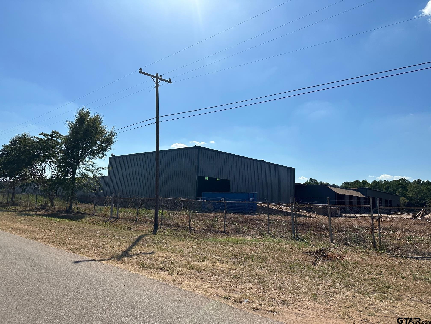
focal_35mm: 24
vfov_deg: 56.8
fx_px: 299
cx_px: 216
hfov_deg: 71.6
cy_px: 162
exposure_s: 1/10753
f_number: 1.78
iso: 80
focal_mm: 6.86
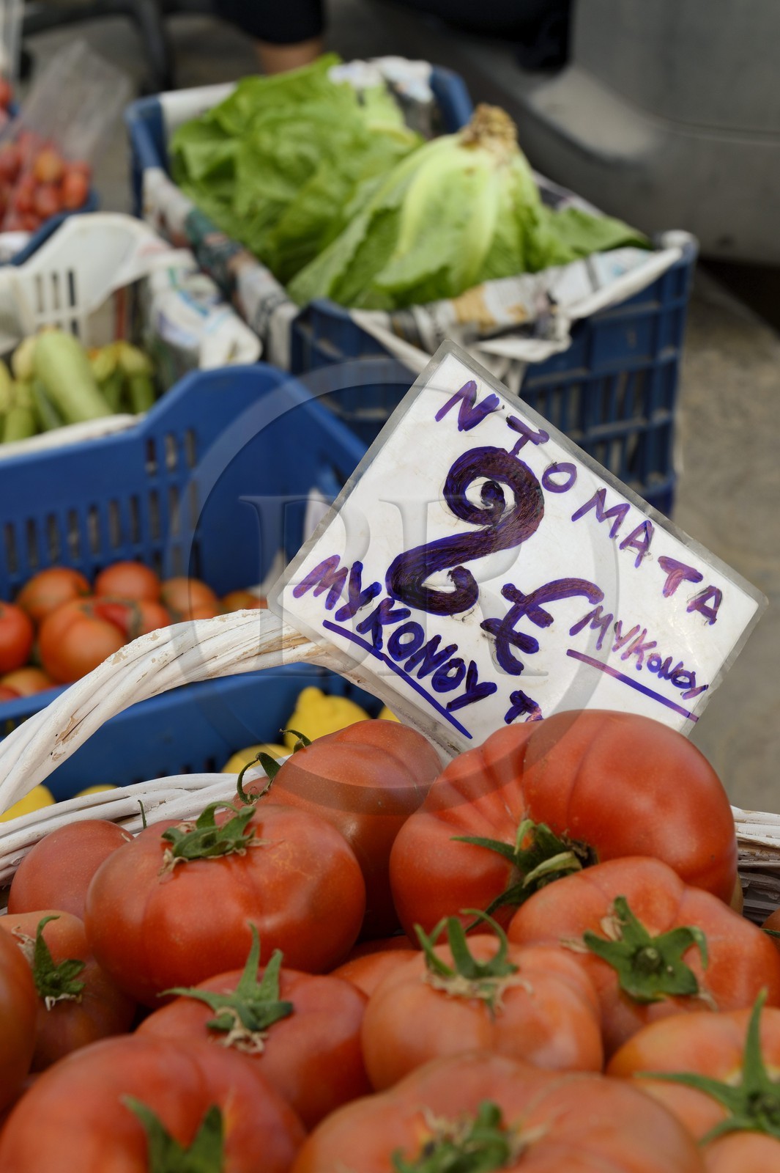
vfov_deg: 28.9
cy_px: 586
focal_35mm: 70
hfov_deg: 19.4
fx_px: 2277
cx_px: 390
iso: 200
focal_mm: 70
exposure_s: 1/160
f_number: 13
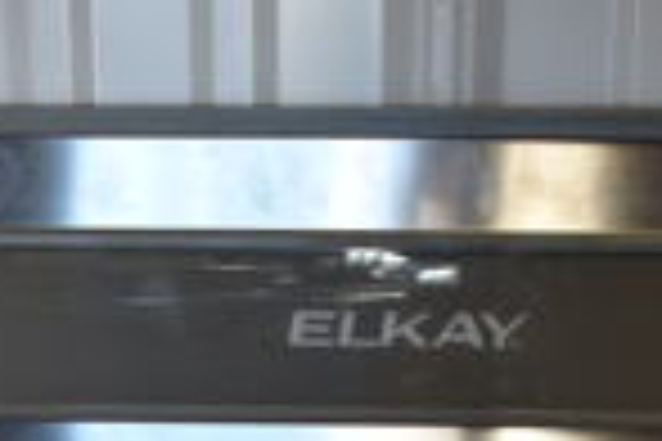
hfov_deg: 18.2
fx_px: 2059
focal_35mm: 112
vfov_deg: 11.2
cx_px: 405
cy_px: 846
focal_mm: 18
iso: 200
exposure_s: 1/30
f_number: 3.5
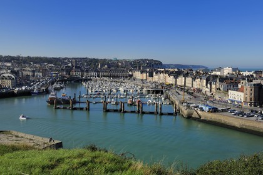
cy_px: 88
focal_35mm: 36
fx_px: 263
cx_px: 132
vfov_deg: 36.9
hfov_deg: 53.1
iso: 200
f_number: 13
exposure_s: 1/200
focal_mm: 36
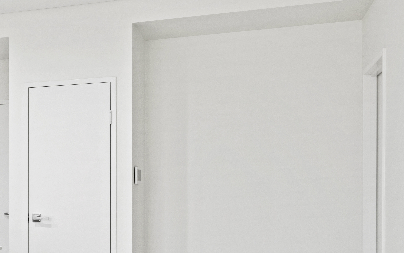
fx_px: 661
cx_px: -108
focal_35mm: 60
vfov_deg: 21.5
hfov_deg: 28.5
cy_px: 189
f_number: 9
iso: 100
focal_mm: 19
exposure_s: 3.2
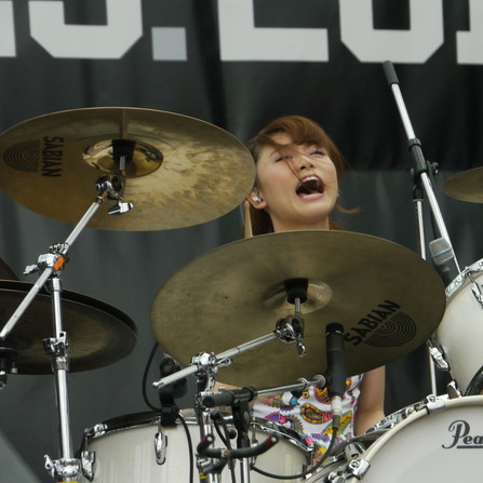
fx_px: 5241
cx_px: 314
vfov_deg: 5.3
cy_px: 242
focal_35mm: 332
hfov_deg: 5.3
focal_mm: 140
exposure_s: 1/400
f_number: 8
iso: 400
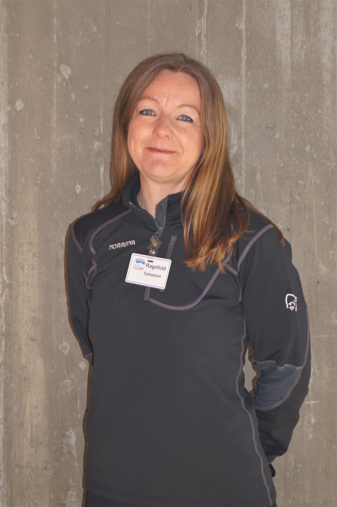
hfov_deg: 16.5
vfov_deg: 24.6
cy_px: 254
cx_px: 168
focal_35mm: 82
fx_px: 1161
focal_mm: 55
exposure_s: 1/160
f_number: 5.6
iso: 160
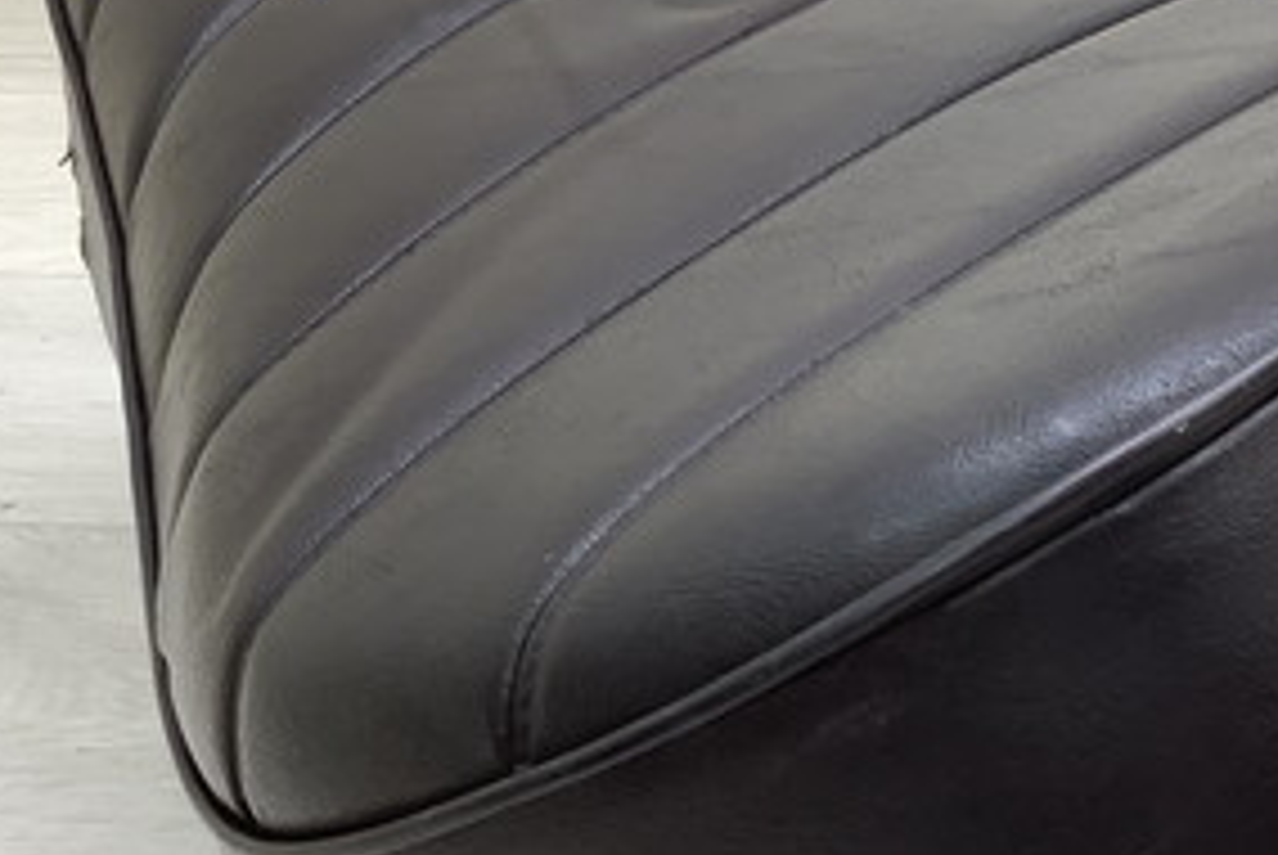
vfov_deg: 20.0
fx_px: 2416
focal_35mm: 68
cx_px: 1030
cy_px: 585
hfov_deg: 28.9
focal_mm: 3.3
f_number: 2.4
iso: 50
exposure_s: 1/60
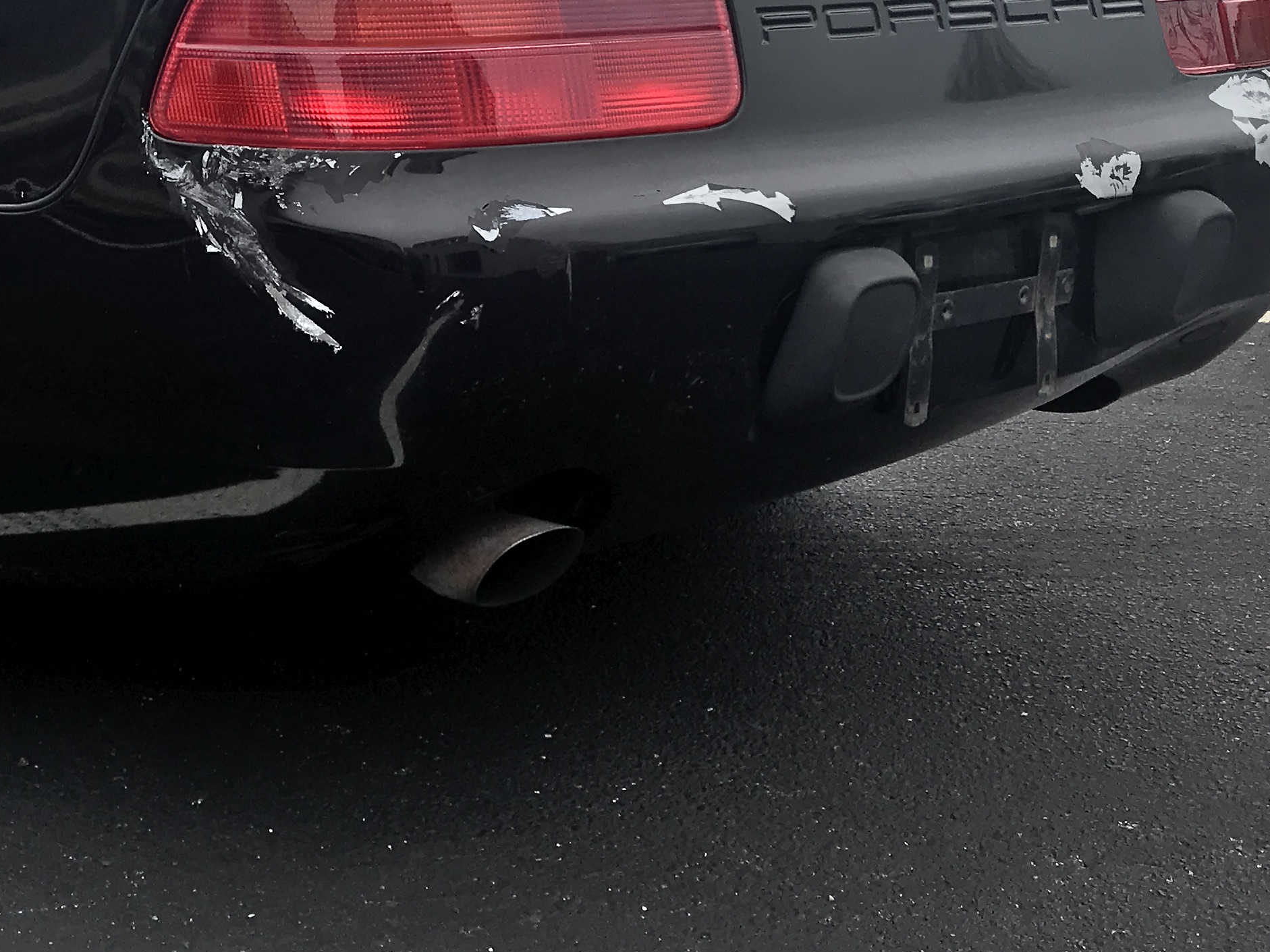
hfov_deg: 30.9
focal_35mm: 60
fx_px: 2201
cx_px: 157
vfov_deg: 23.3
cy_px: -16
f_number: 1.8
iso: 20
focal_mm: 3.99
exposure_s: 1/863
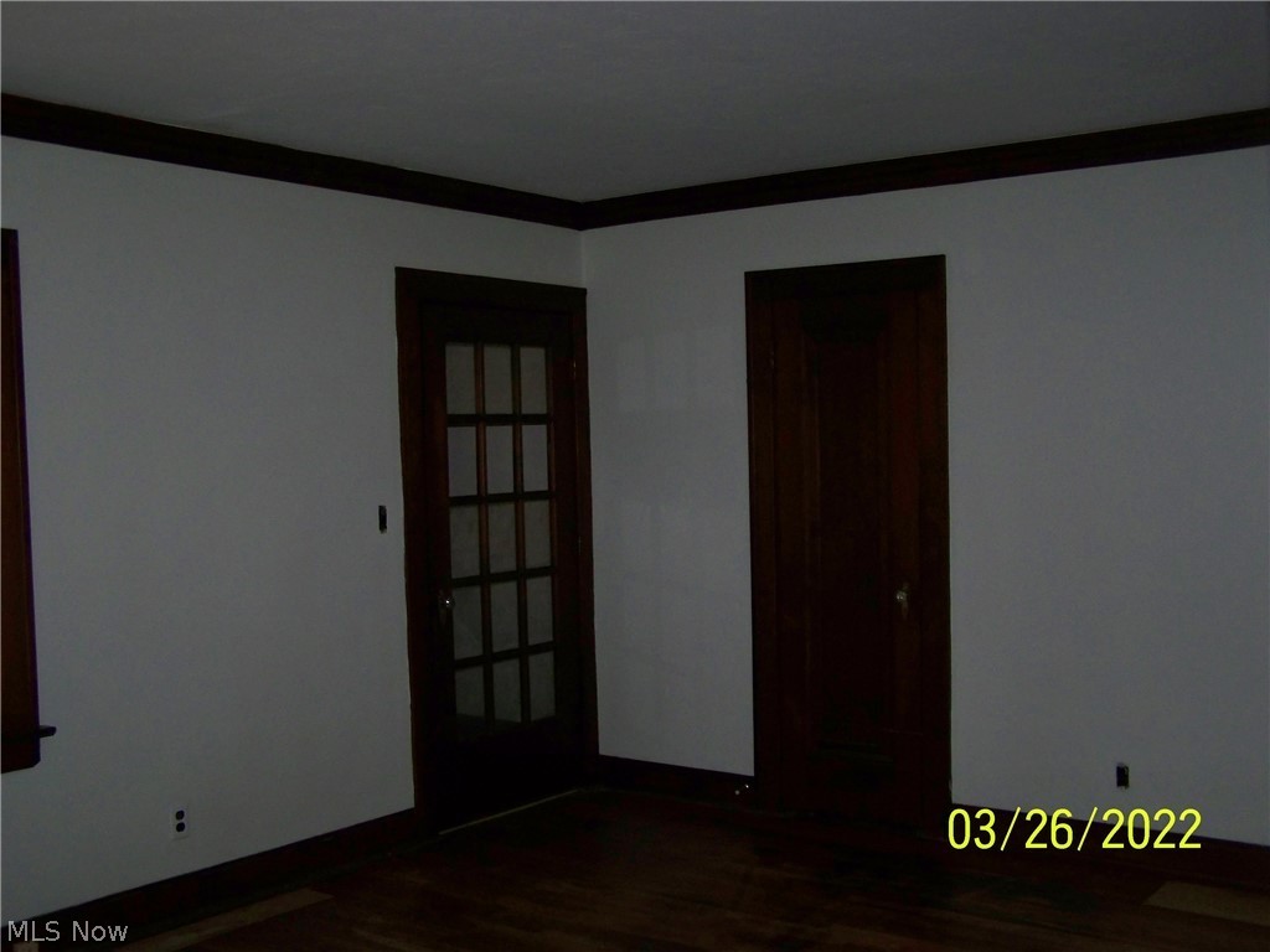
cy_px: 476
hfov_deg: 49.0
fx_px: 1394
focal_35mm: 38
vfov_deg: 37.7
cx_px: 635
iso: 200
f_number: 2.8
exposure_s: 1/30
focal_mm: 6.3
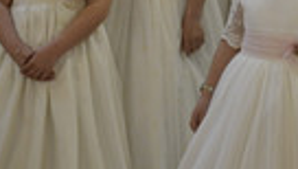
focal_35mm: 169
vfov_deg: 7.1
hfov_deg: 12.4
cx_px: 375
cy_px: -97
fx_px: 1338
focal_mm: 44
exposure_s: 1/200
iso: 2500
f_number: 3.2
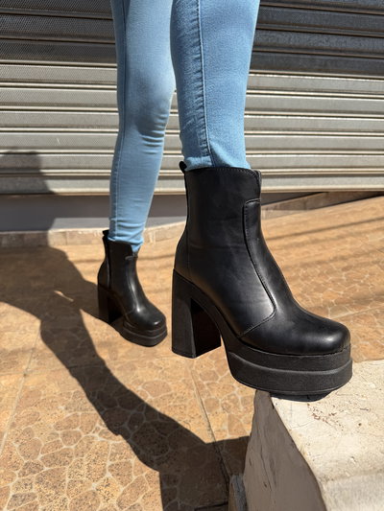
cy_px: 256
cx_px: 192
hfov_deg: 56.8
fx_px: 355
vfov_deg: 71.6
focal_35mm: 24
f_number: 1.78
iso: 80
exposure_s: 1/4975
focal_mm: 6.76
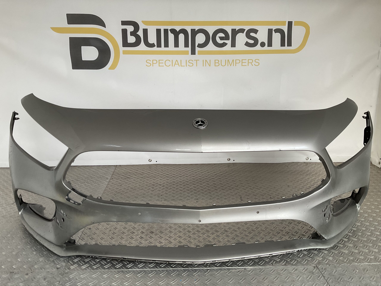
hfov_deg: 61.7
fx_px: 319
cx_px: 190
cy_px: 143
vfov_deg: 48.2
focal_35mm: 29
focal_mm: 3
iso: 40
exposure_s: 1/100
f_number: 1.8
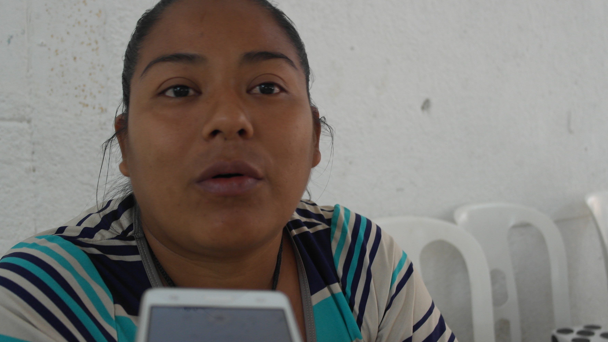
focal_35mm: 34
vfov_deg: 34.7
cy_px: 171
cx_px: 300
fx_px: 548
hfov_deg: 58.0
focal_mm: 20
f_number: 3.5
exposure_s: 1/20
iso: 400
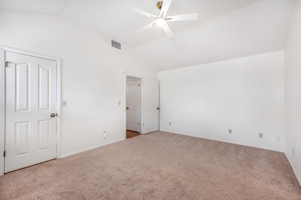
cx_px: 150
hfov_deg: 96.8
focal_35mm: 16
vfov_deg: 73.6
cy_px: 100
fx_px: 134
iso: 400
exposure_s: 1/30
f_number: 4
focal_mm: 16
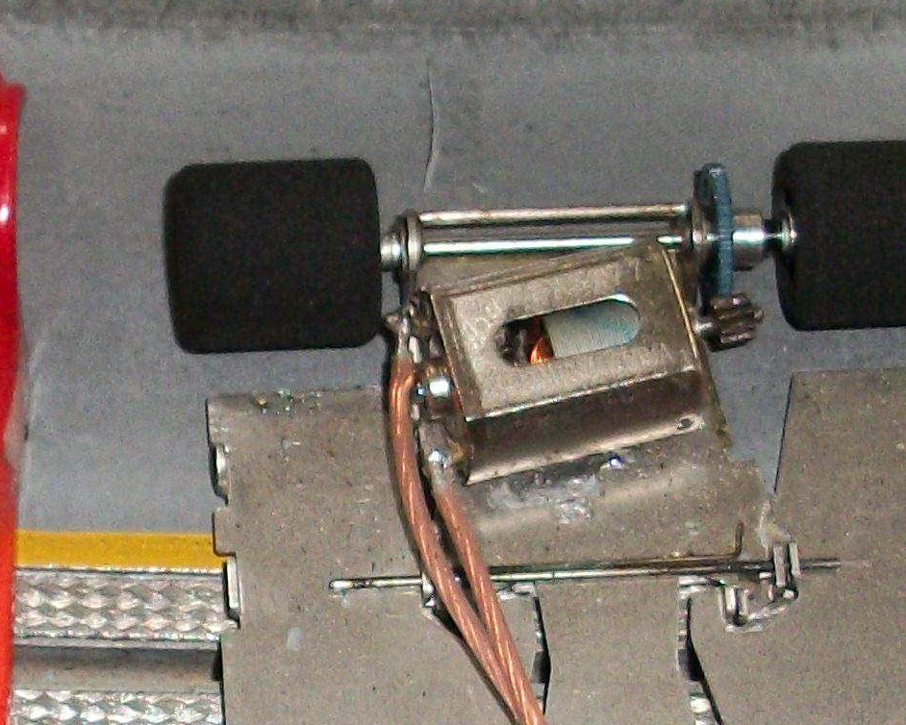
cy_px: 788
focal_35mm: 145
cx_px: 182
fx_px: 3889
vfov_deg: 10.5
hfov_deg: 13.2
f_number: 3.1
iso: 160
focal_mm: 6.3
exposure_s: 1/30
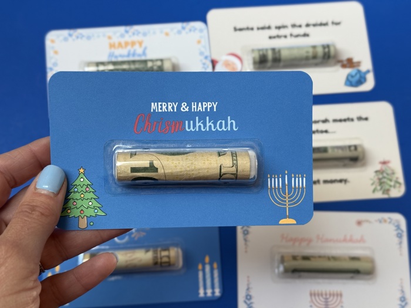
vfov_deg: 30.3
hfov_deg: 39.7
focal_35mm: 48
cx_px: 206
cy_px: 154
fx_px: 570
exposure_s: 1/159
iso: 64
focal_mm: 6.76
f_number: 1.78
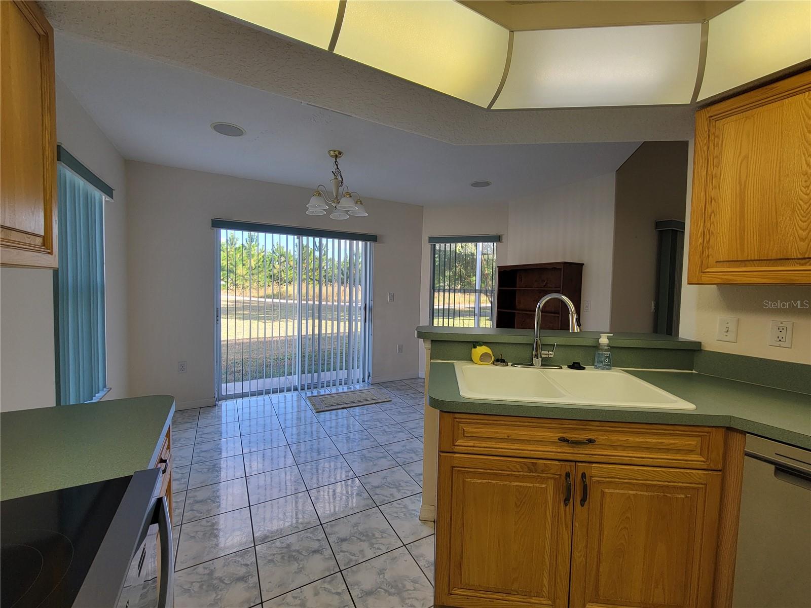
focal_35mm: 13
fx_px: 305
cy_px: 304
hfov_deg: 106.2
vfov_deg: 89.9
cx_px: 406
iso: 64
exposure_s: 1/120
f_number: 2.2
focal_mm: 2.2
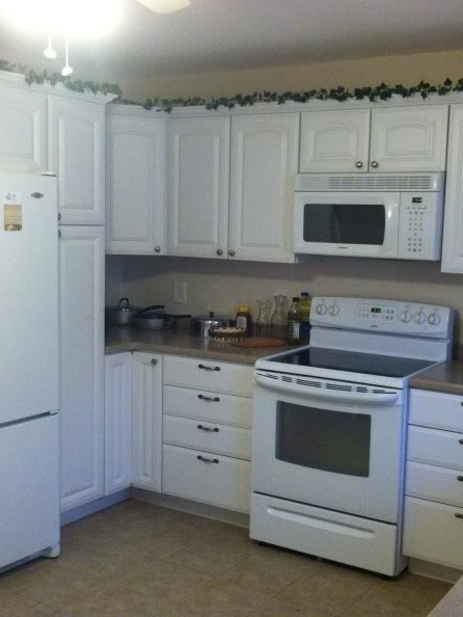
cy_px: 308
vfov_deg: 40.4
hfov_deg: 30.9
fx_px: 838
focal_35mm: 47
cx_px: 261
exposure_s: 1/15
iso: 400
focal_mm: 3.9
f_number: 2.8
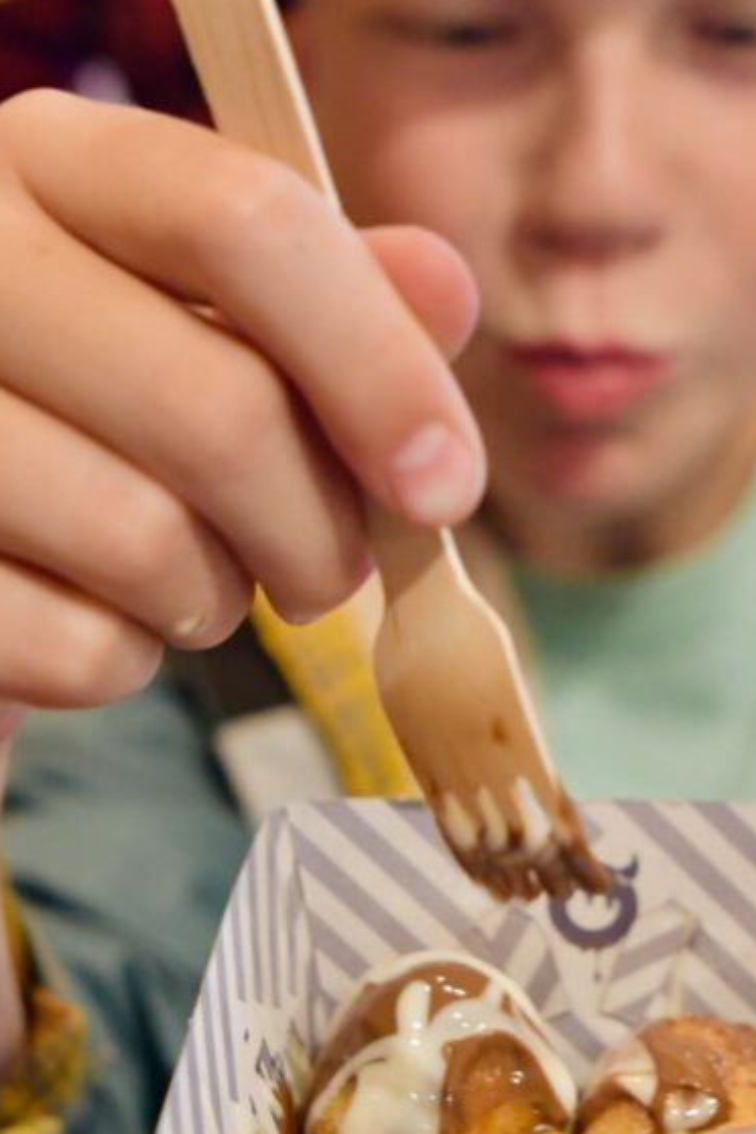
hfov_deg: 19.0
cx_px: 576
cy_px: 600
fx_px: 2236
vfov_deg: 28.4
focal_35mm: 71
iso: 3200
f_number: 2.8
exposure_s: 1/125
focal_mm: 24
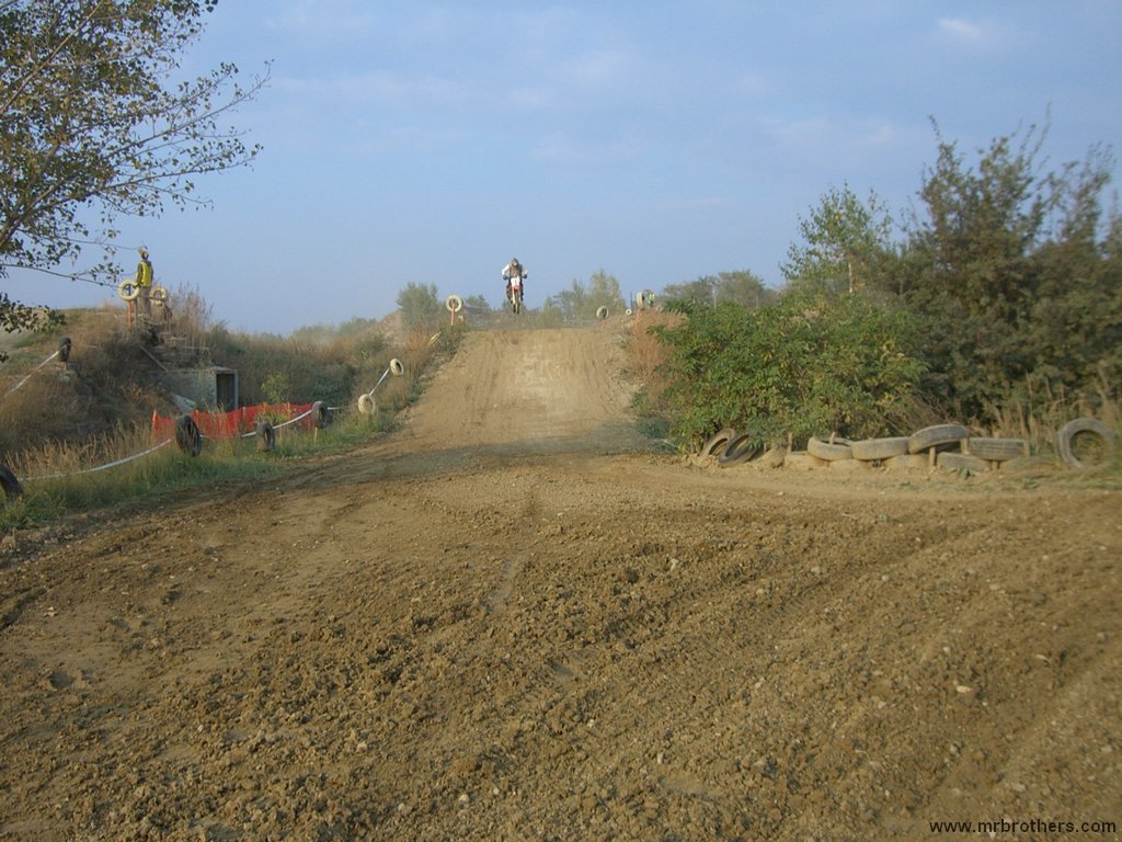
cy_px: 421
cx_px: 561
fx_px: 1232
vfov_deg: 37.7
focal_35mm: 38
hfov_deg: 49.0
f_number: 4.3
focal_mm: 6.2
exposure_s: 1/250
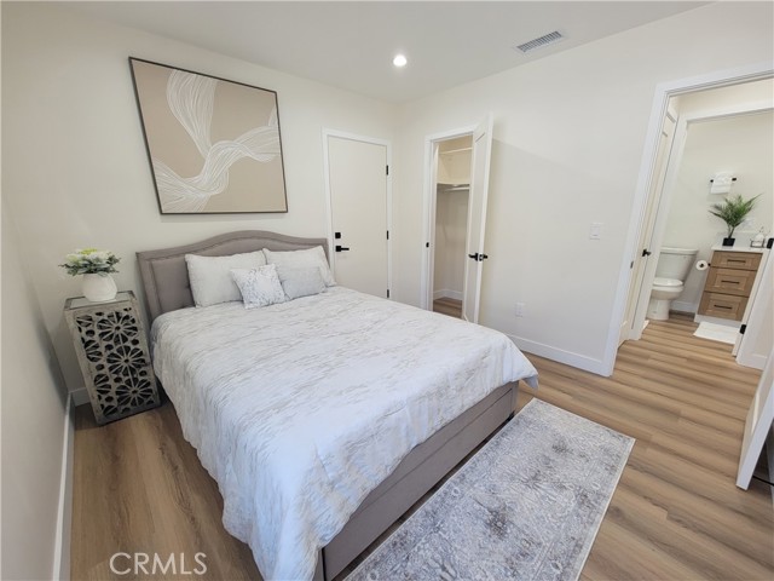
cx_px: 387
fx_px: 291
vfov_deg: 89.9
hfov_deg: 106.2
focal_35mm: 13
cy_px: 290
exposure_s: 1/60
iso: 80
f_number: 2.2
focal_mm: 2.2
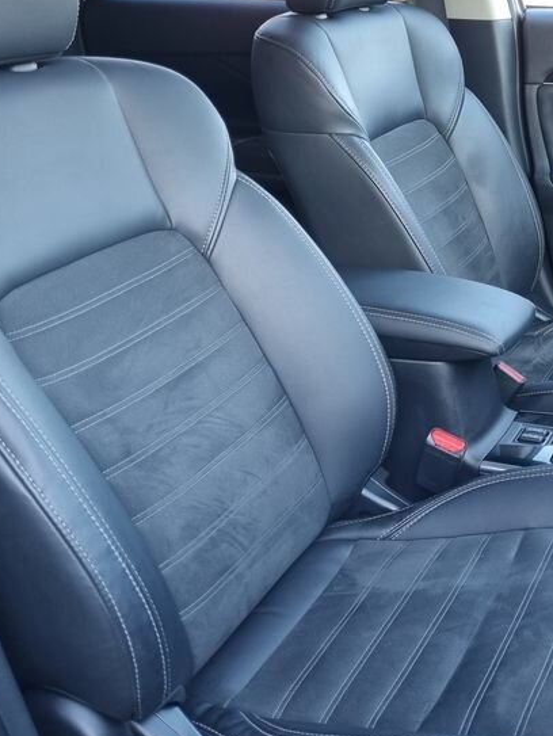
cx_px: 478
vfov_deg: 38.8
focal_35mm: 49
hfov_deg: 28.7
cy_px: 310
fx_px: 1042
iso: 125
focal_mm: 5.4
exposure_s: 1/100
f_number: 1.8
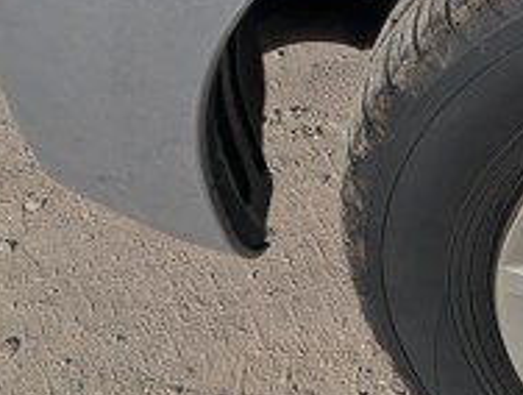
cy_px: 220
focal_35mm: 106
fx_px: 1606
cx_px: 975
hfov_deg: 15.5
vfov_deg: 14.0
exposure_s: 1/8850
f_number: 1.89
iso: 45
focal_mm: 5.43
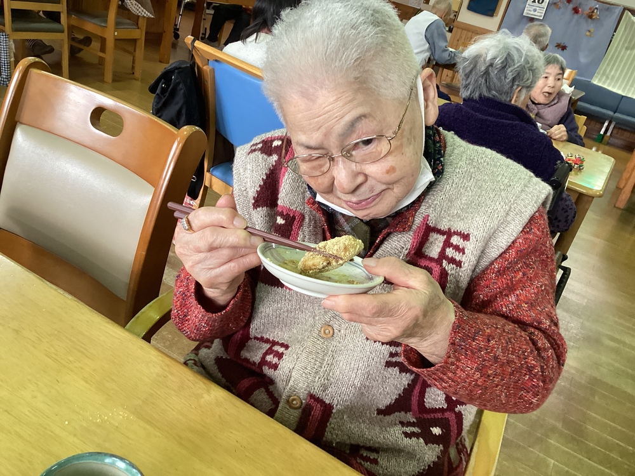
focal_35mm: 31
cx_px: 318
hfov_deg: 58.4
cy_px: 238
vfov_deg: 45.4
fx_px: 569
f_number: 2.4
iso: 160
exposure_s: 1/60
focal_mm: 3.3
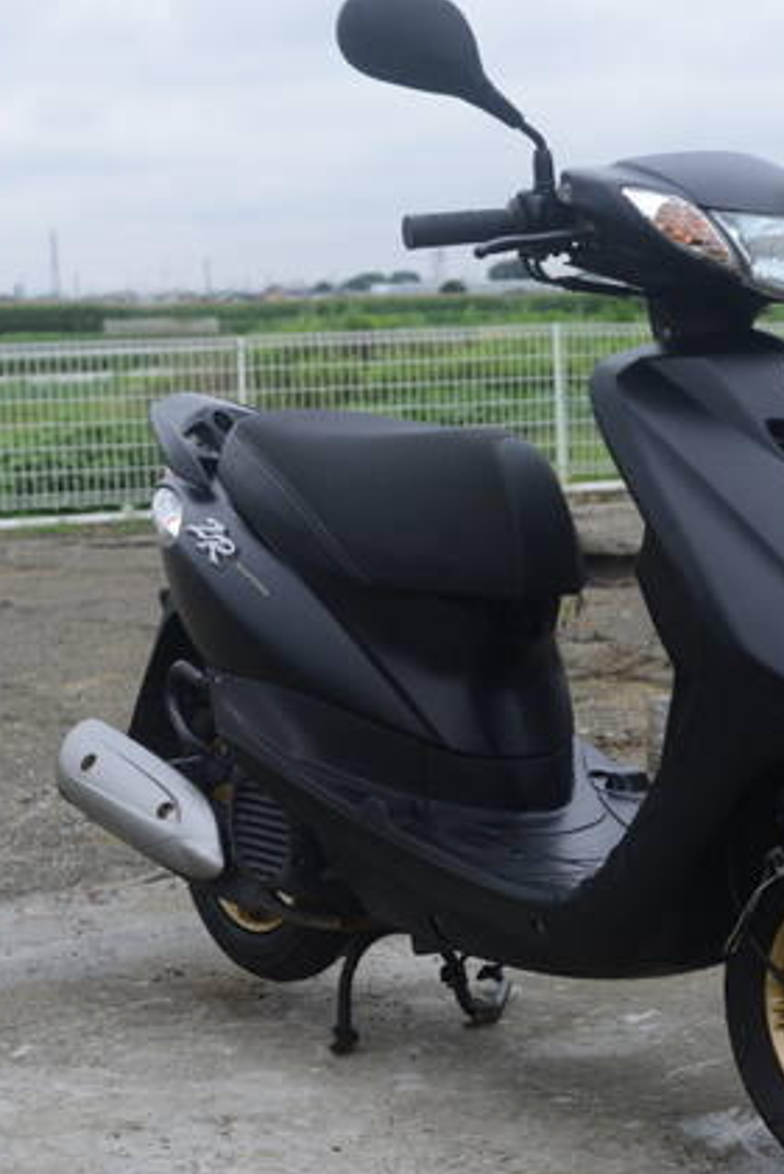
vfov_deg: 26.6
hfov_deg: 17.9
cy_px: 593
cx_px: 550
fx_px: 2480
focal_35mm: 76
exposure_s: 1/200
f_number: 7.1
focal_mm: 50
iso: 100
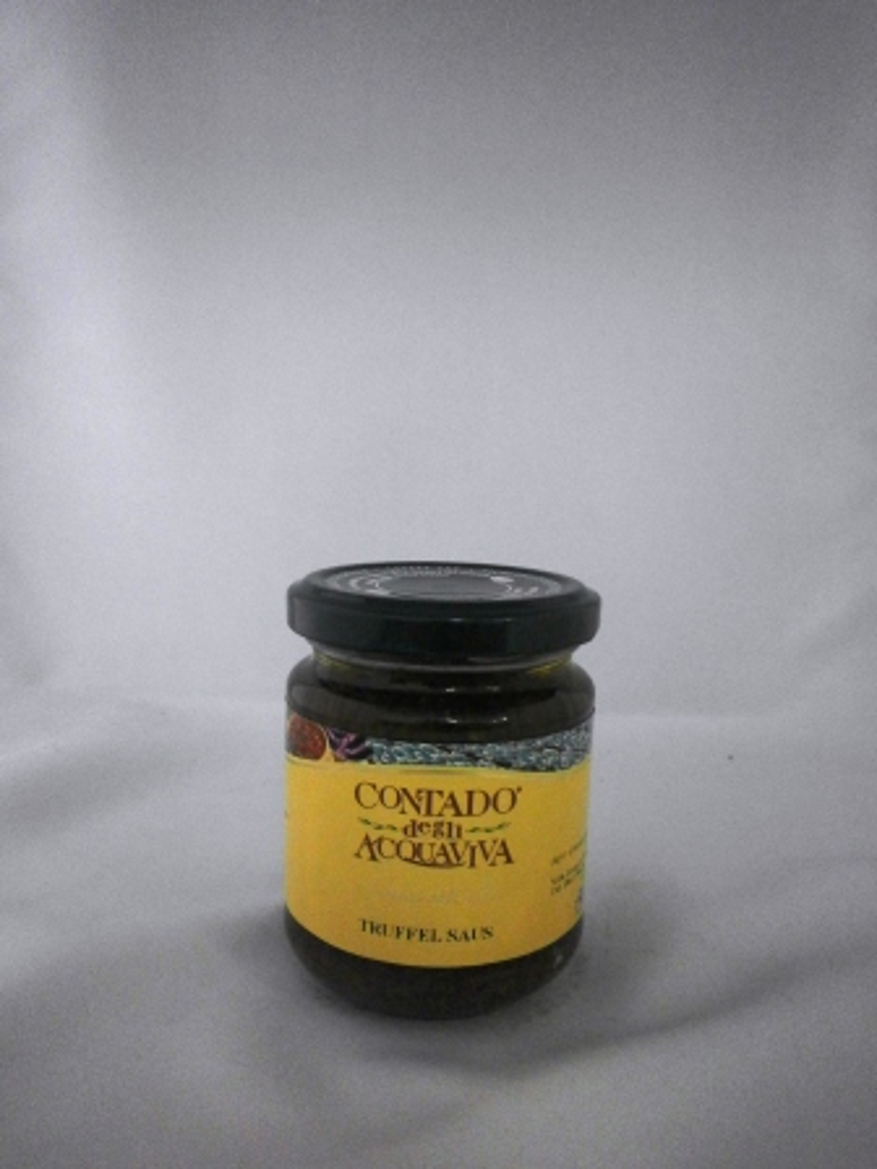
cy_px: 584
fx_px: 912
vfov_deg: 65.3
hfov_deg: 51.4
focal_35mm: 27
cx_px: 438
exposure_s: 1/50
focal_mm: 4.8
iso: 800
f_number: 2.9
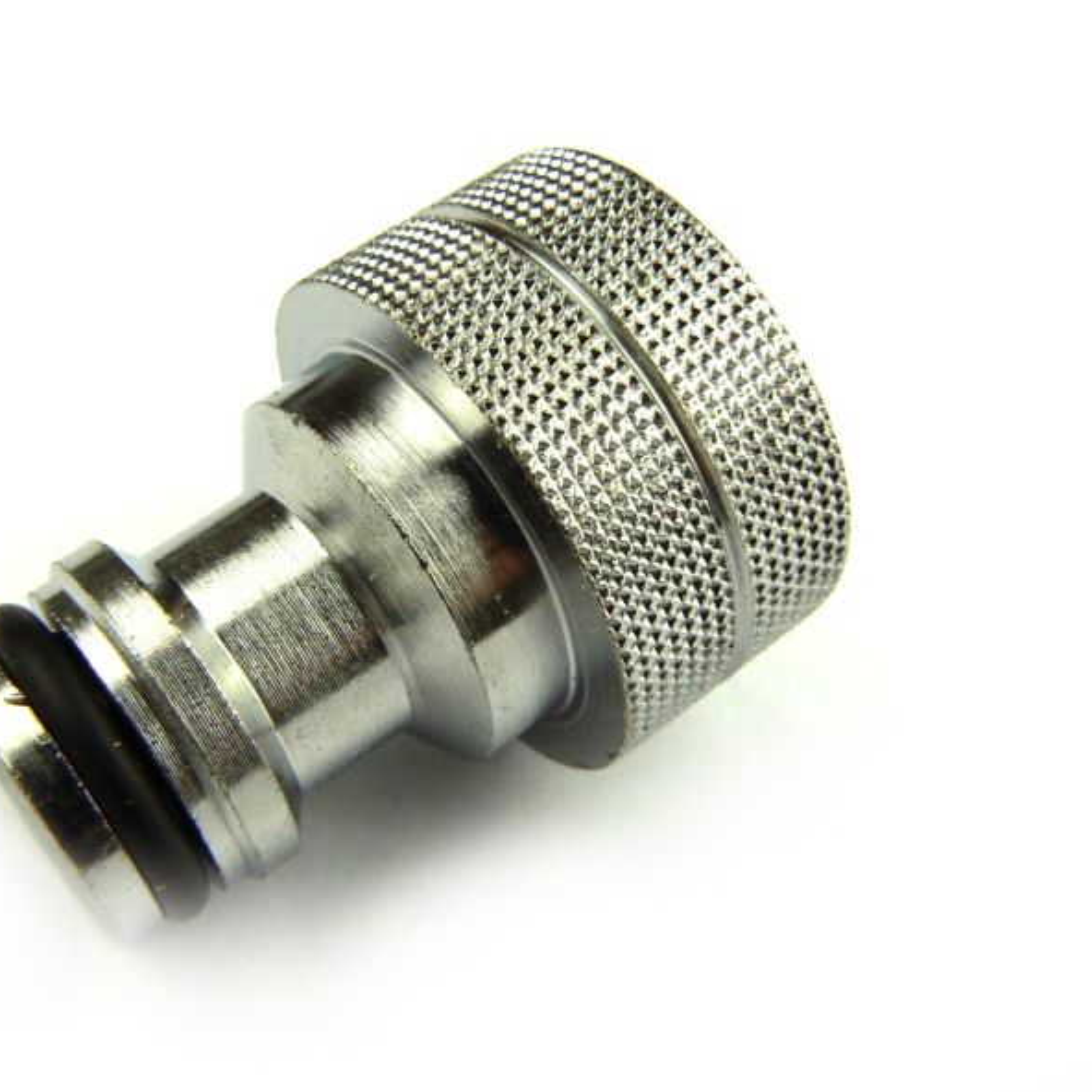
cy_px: 552
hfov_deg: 38.9
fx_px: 1535
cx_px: 417
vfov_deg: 39.2
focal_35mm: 43
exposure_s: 1/160
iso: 100
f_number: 5.6
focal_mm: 6
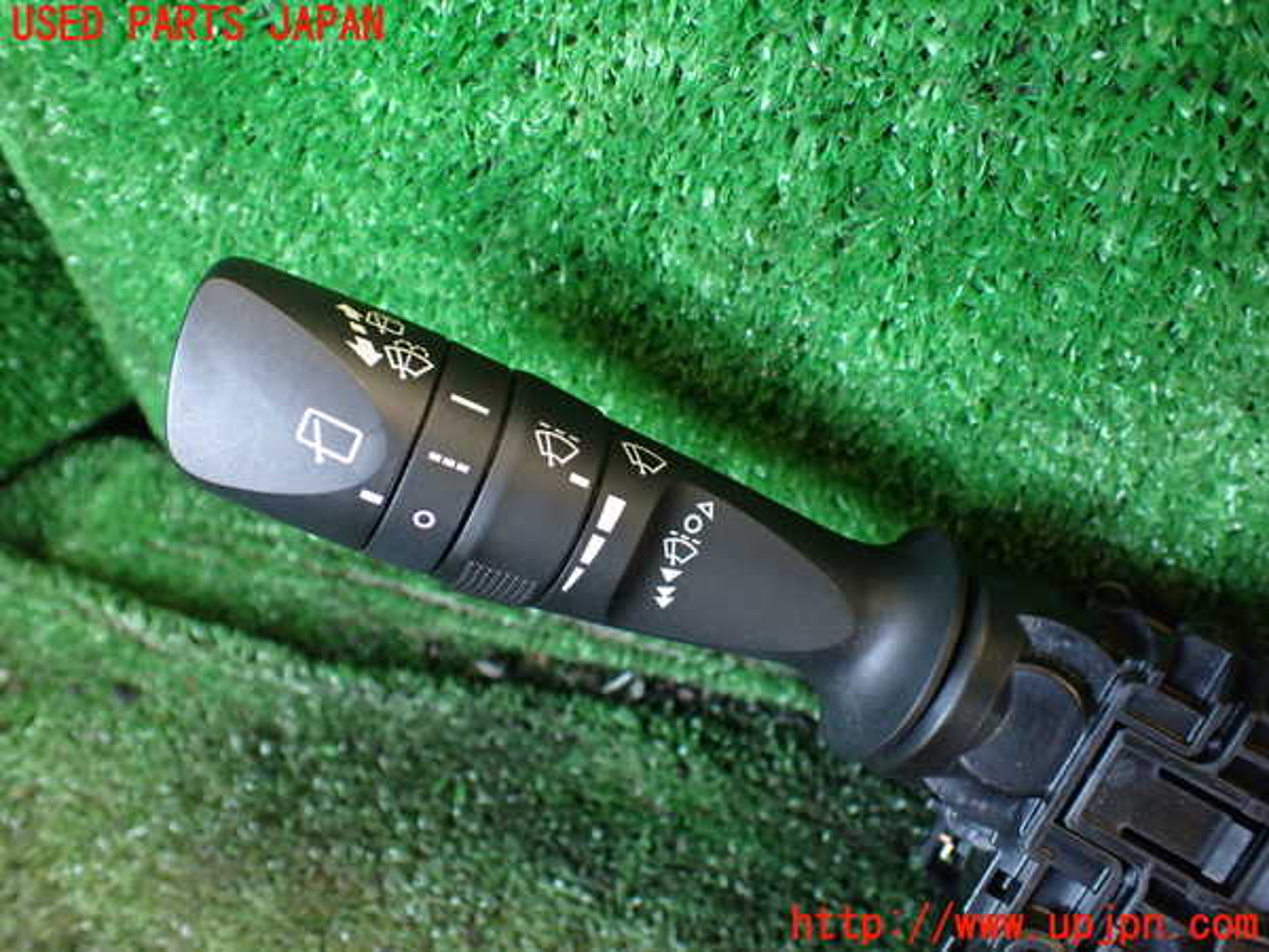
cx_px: 634
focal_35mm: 30
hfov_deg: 60.0
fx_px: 1100
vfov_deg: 46.8
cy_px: 476
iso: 800
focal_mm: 5.4
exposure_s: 1/125
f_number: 2.3
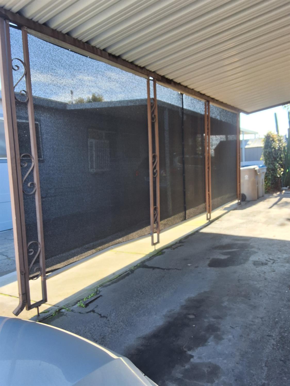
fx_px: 313
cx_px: 145
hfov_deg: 49.7
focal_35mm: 28
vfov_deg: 63.4
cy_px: 193
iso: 32
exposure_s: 1/208
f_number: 1.9
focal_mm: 2.91
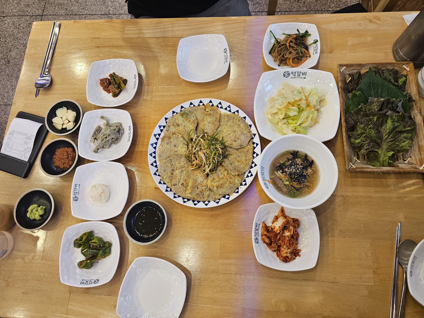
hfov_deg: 73.9
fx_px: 282
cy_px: 159
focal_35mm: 23
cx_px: 212
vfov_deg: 58.9
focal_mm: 6.3
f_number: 1.7
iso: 160
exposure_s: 1/120
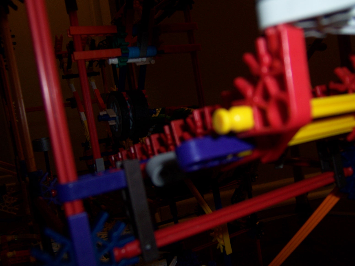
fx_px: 338
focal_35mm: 33
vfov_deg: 42.9
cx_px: 178
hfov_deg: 55.4
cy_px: 133
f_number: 2.8
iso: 80
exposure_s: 1/60
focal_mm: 5.5
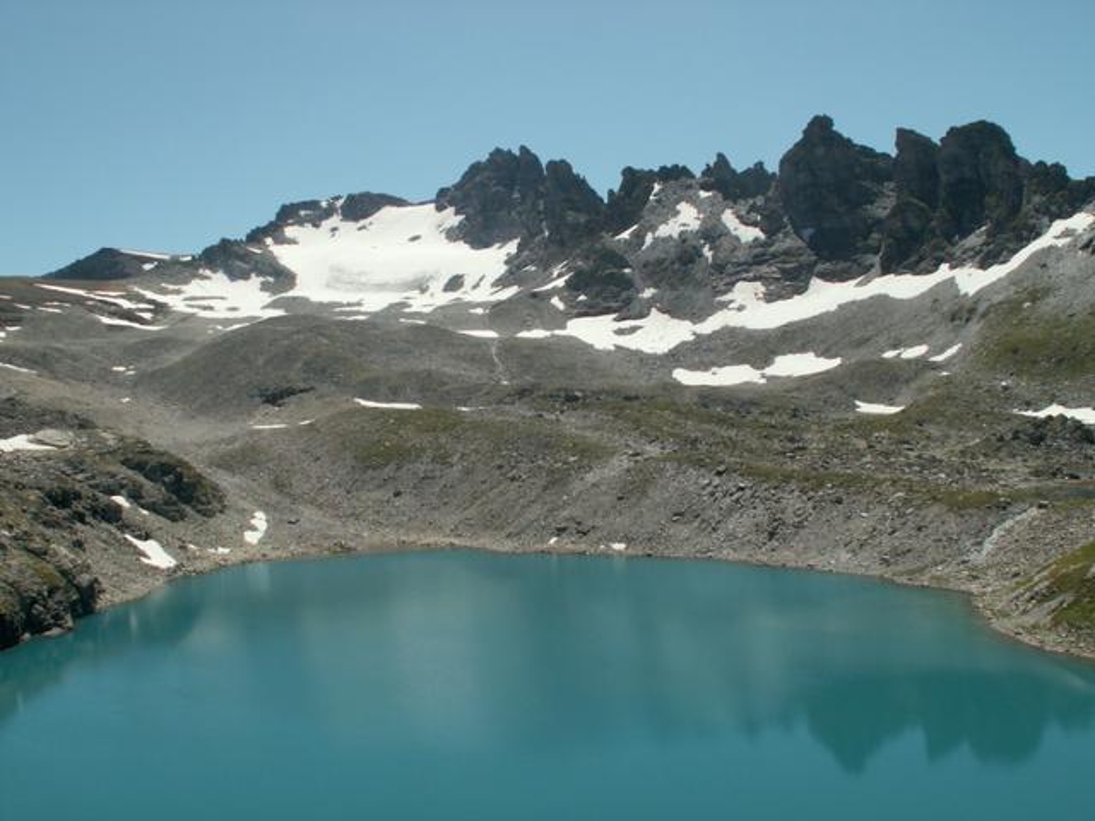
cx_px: 548
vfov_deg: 40.7
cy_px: 410
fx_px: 1107
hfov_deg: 52.6
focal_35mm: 35
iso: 50
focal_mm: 5.86
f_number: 7.1
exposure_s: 1/250
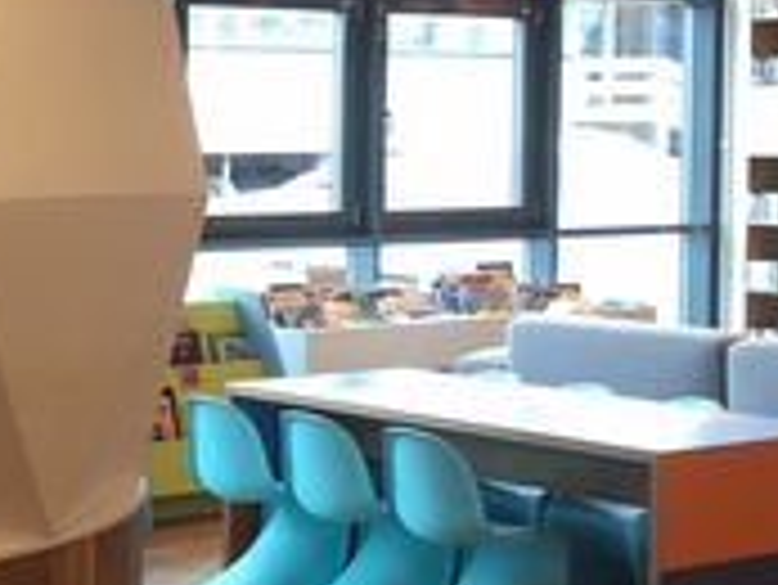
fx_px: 2092
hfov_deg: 20.0
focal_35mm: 93
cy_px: 225
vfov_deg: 15.9
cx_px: -110
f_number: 2.2
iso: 64
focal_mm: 4.15
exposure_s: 1/33
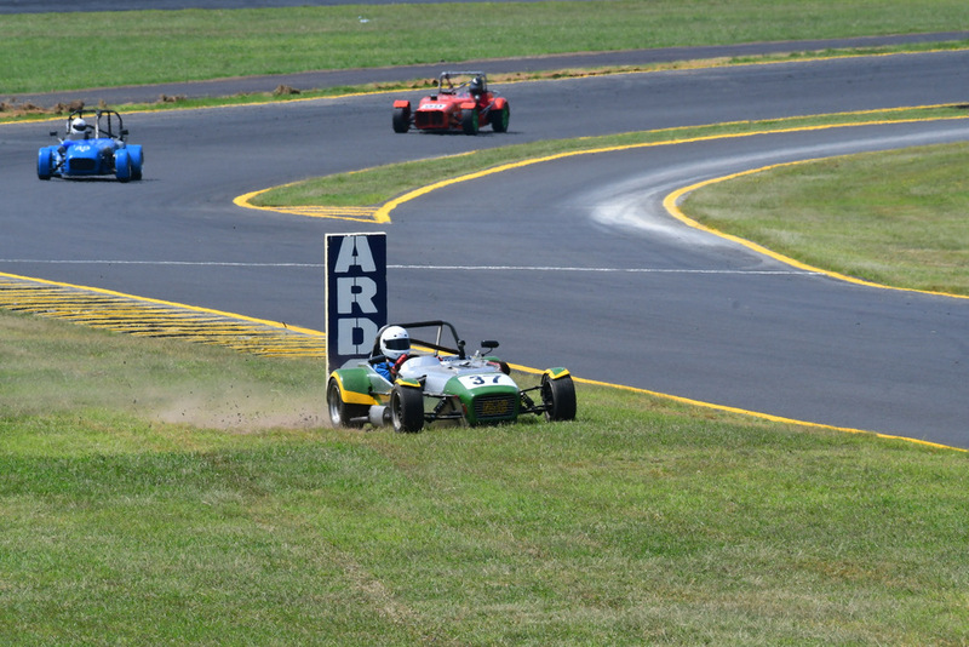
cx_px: 484
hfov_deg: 2.7
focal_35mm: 750
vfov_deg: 1.8
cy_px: 324
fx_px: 20194
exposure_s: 1/640
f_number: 14
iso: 500
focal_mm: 500
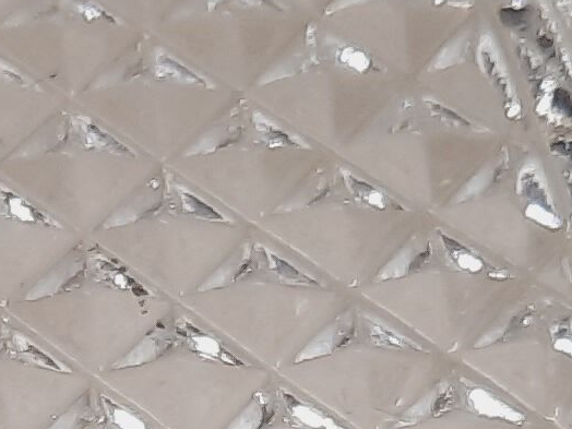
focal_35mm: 191
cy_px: 715
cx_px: -136
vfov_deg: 7.6
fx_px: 3156
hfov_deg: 10.2
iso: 40
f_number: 2
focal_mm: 4.6
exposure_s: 1/100
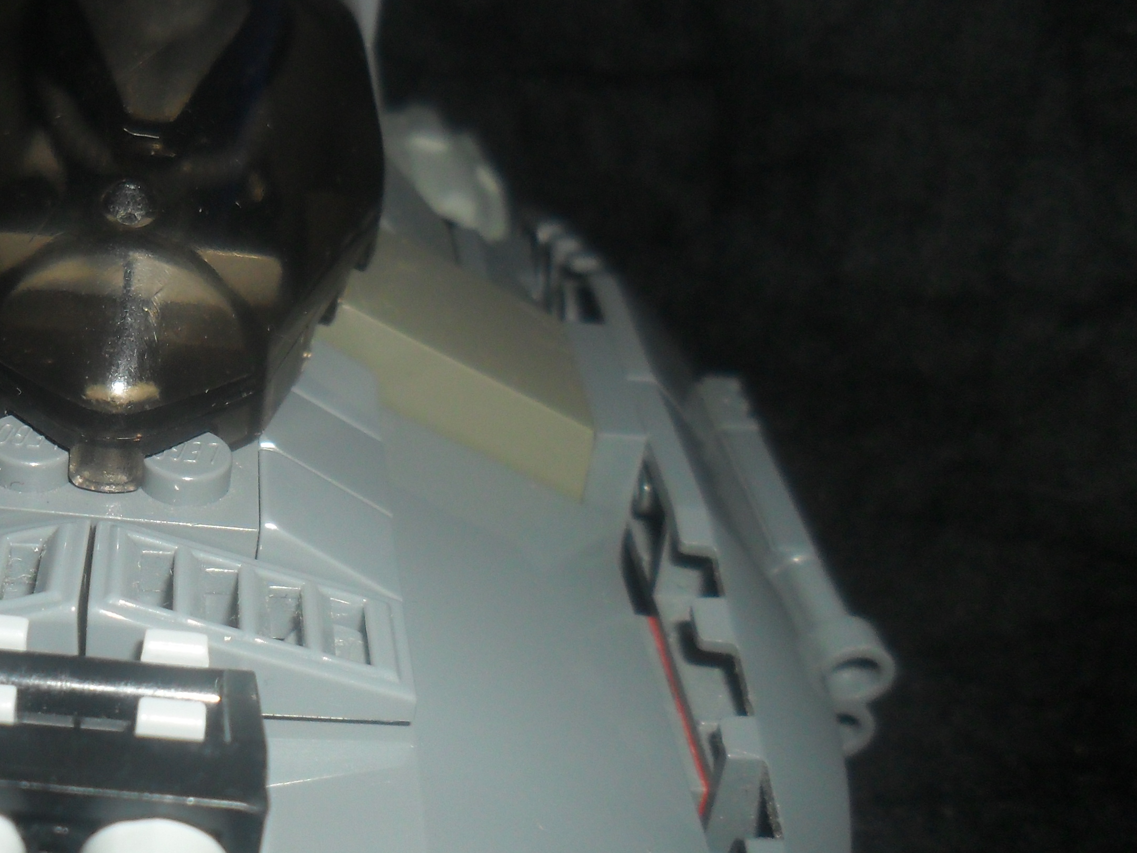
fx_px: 1642
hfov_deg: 36.1
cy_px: 458
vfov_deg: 29.1
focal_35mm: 50
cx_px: 138
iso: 100
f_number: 8.9
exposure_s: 1/45
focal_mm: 4.9
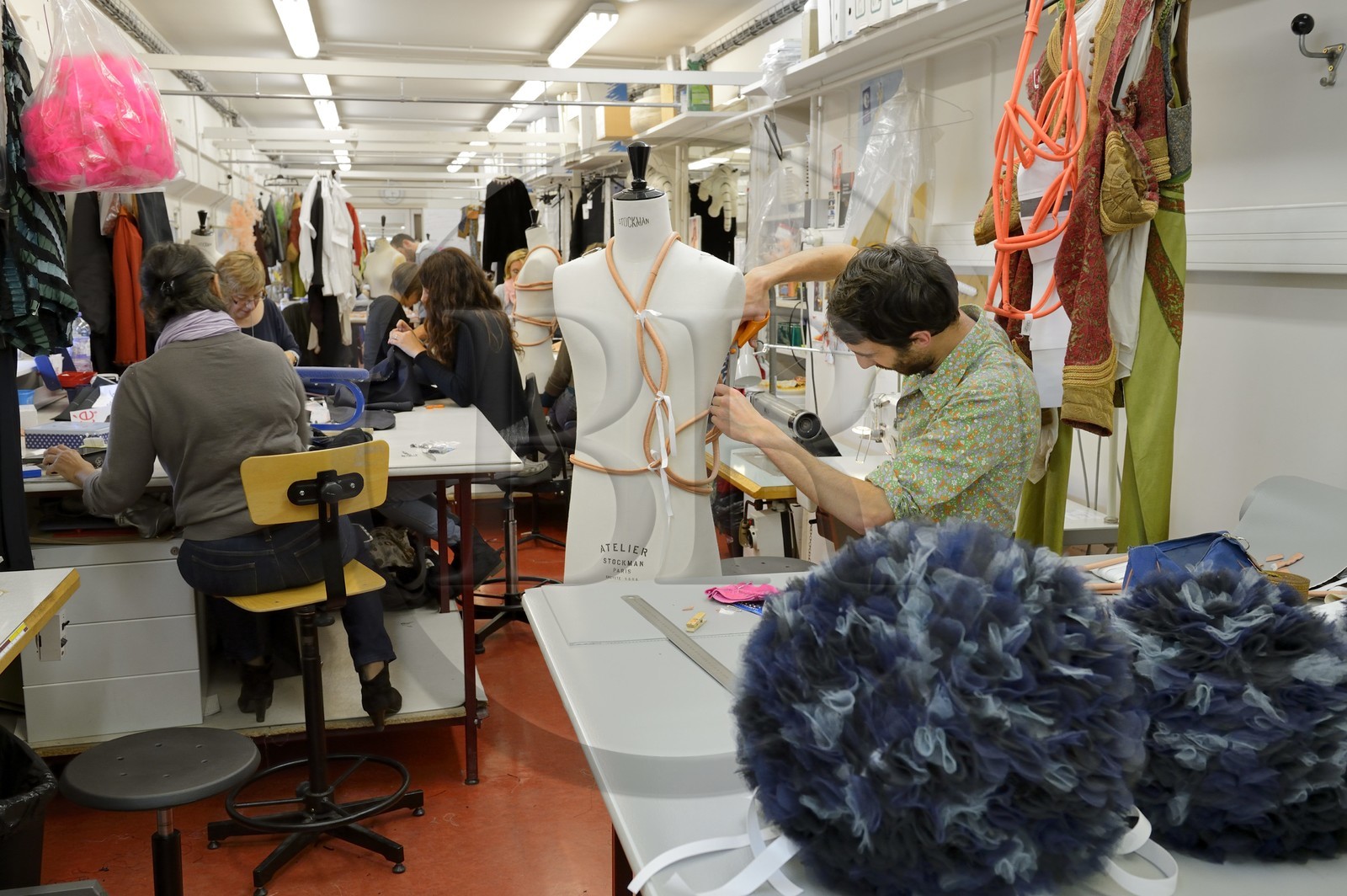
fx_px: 1196
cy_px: 448
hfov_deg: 58.8
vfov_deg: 41.0
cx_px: 674
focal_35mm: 32
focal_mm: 32
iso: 1000
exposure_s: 1/60
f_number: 6.3
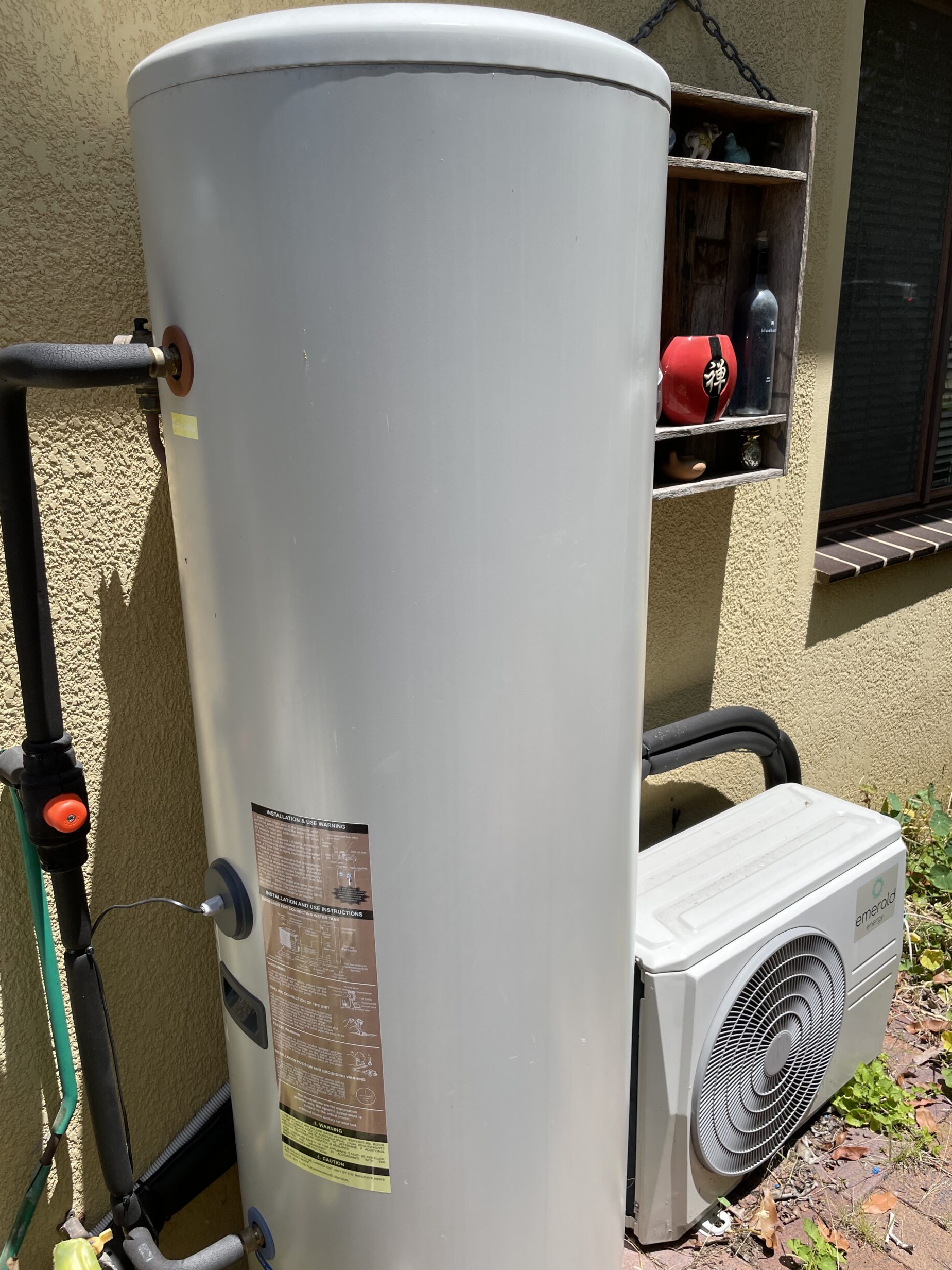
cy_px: 649
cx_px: 472
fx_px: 990
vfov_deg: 65.3
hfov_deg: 51.4
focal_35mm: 27
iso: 32
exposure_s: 1/2212
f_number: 1.6
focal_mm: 4.2
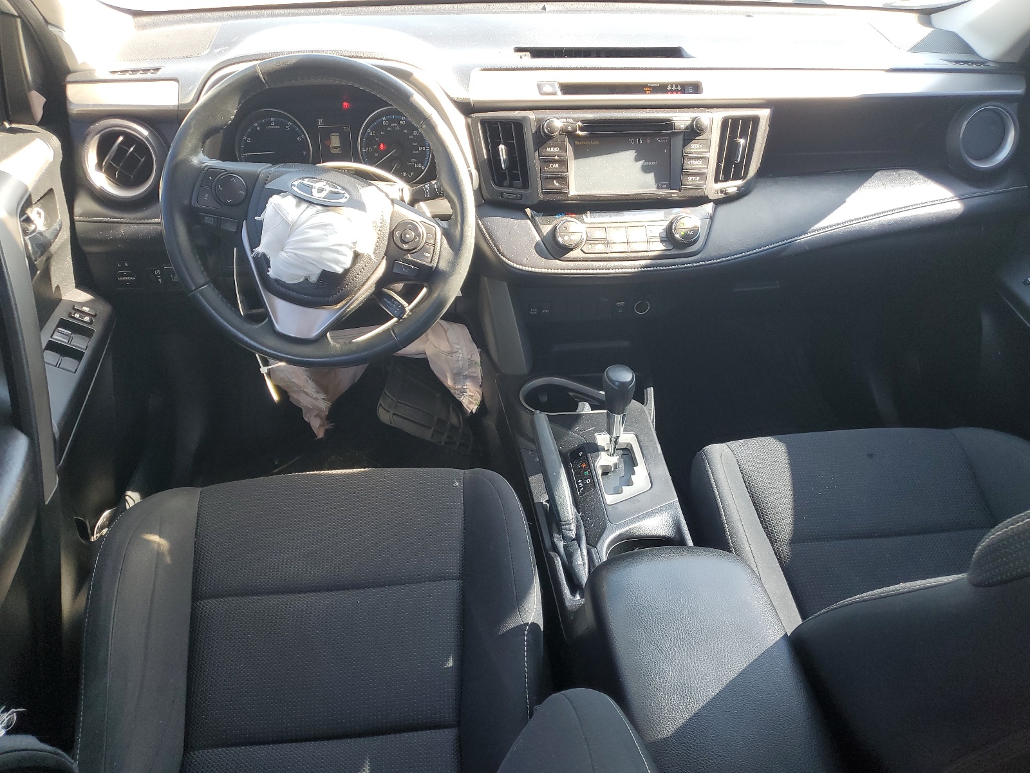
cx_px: 515
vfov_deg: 53.1
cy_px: 386
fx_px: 774
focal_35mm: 26
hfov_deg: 67.3
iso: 66
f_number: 1.5
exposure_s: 1/120
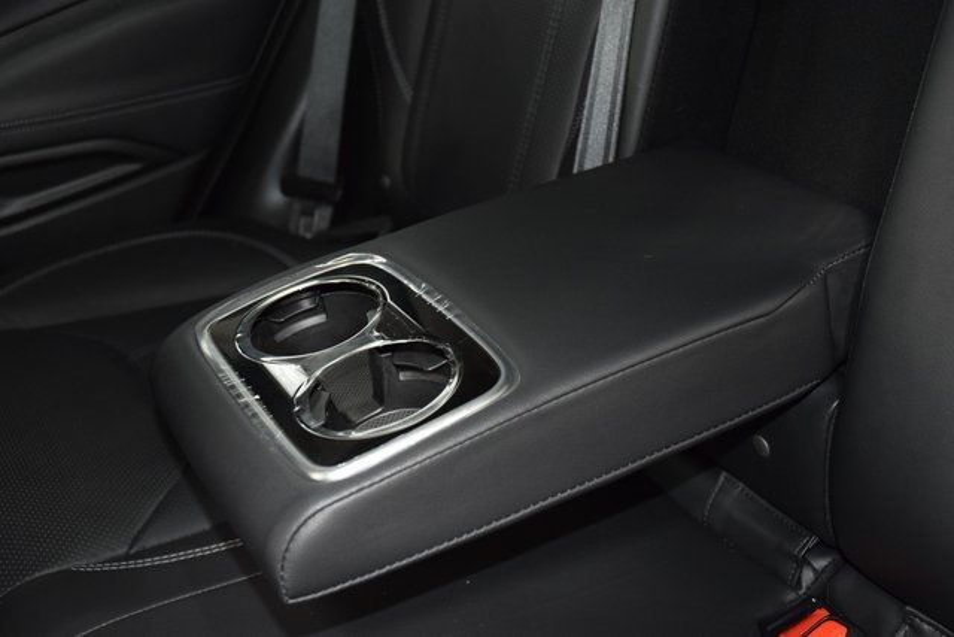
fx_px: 1232
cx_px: 477
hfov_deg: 42.3
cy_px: 318
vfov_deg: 29.0
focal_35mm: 46
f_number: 4
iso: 2200
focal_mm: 31
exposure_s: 1/20
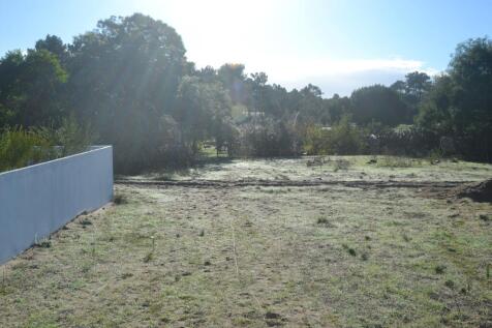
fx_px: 492
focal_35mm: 36
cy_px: 164
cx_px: 246
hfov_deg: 53.1
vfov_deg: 36.8
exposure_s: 1/250
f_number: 8
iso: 100
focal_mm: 24
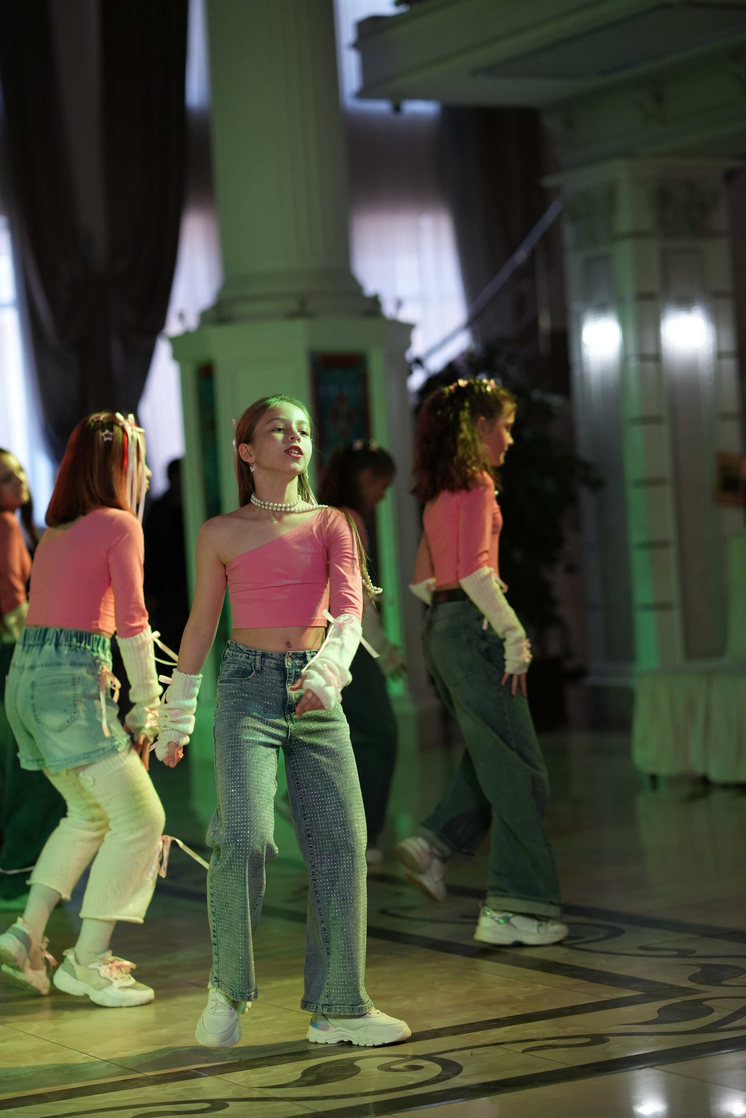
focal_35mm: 85
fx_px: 2642
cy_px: 559
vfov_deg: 23.9
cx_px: 373
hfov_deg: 16.1
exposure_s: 1/400
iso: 800
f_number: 2.2
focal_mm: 85
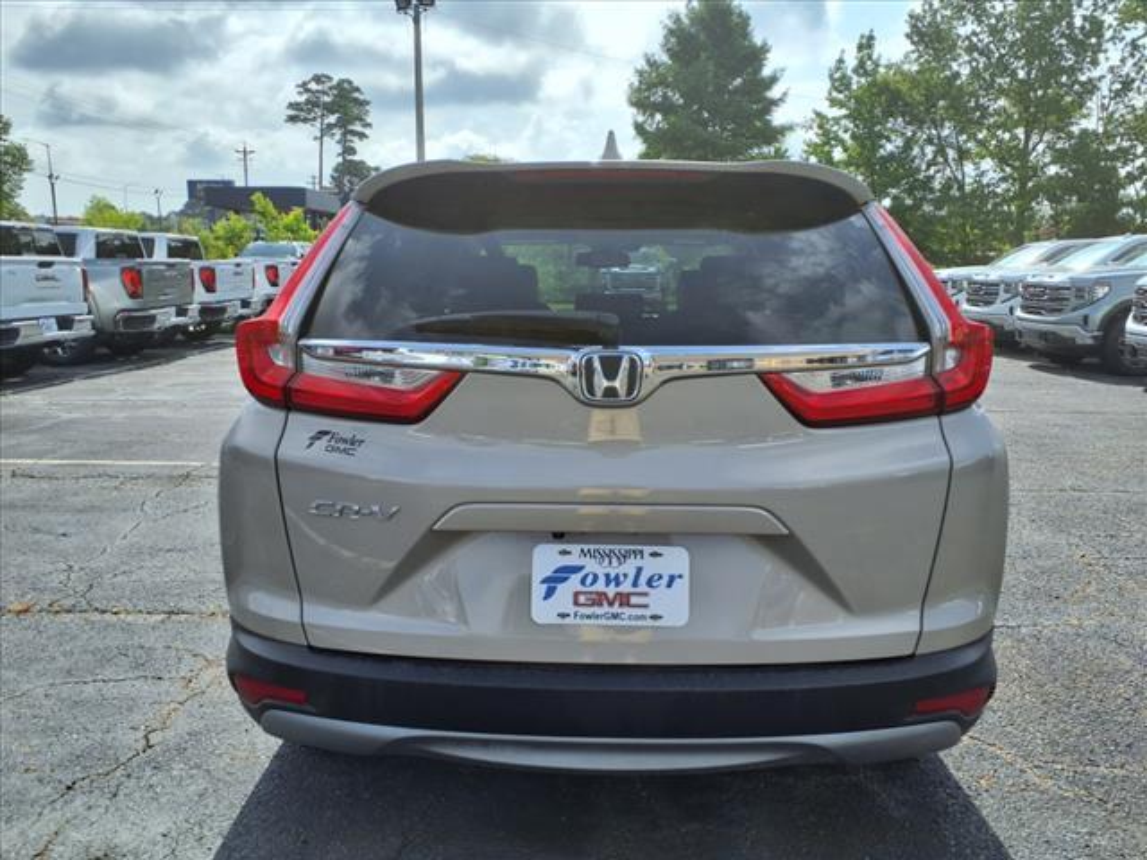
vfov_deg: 51.4
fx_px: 895
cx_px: 574
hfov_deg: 65.3
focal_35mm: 27
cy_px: 430
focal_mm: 3.58
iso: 40
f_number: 1.9
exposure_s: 1/2500
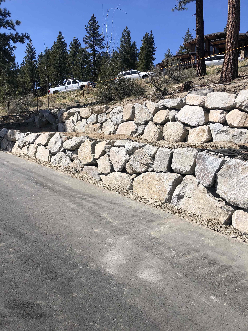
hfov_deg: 49.7
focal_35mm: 28
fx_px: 267
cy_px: 166
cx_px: 124
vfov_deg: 63.4
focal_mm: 4
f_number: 1.8
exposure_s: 1/2558
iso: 20
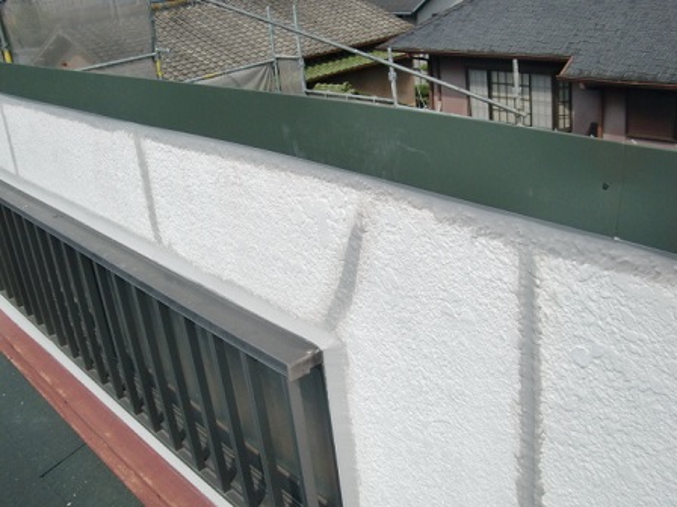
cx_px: 338
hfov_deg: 49.0
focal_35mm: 38
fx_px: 743
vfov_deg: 37.7
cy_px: 254
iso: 64
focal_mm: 6.66
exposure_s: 1/320
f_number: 8.9
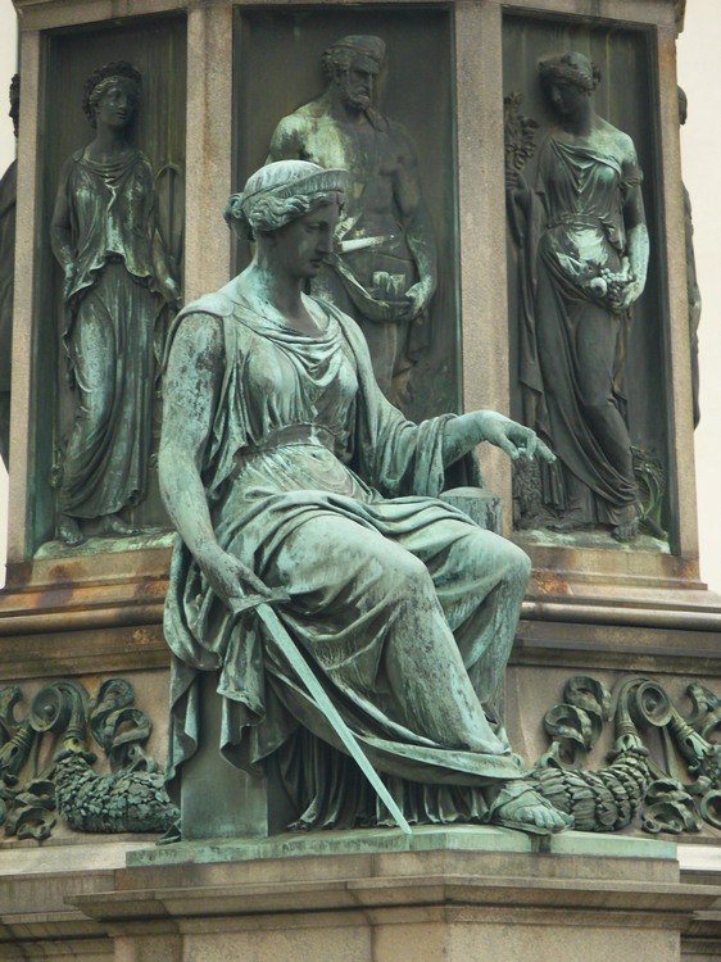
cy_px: 481
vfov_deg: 5.8
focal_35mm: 339
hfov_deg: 4.4
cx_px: 360
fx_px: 9420
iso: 200
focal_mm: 71.8
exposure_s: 1/125
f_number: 3.6
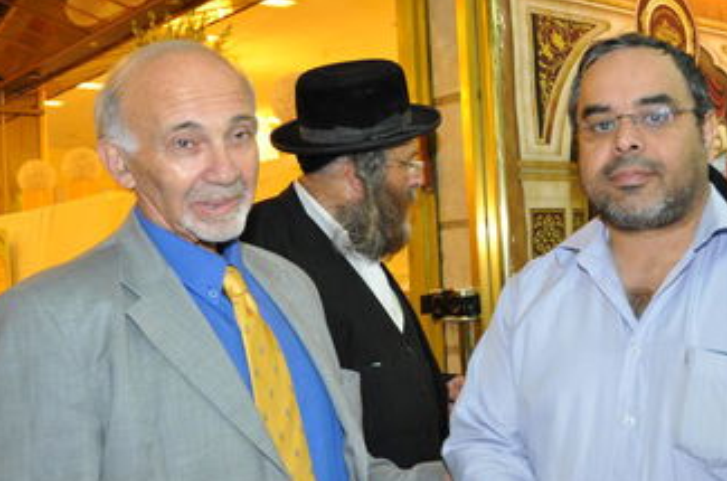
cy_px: 198
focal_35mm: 48
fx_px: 967
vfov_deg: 27.9
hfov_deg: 41.0
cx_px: 434
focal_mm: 26
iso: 800
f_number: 4
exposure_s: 1/60
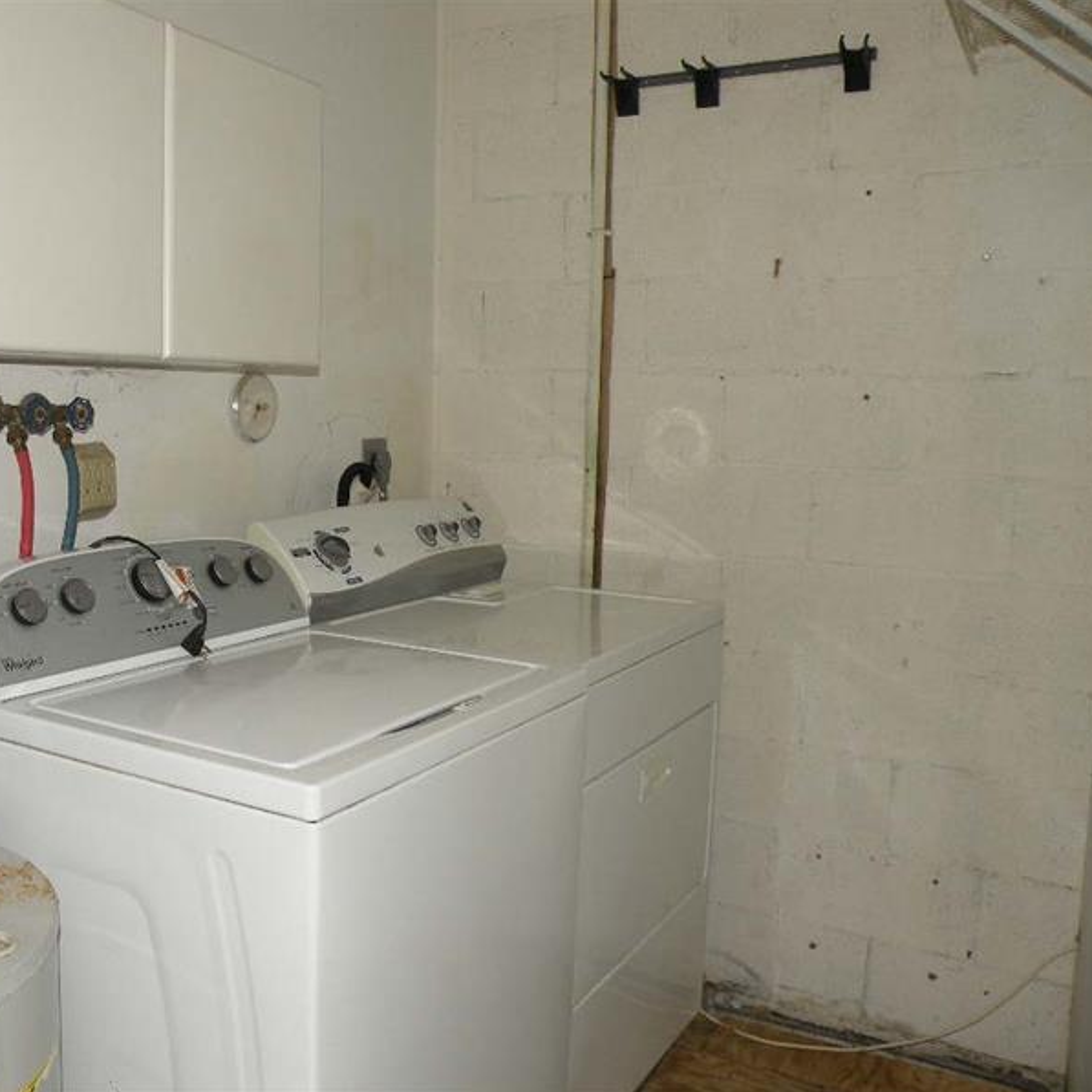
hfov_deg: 50.4
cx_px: 384
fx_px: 1142
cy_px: 547
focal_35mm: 32
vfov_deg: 51.1
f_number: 2.8
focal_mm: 4.7
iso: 64
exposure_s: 1/60
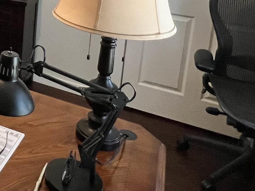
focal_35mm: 46
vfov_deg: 27.7
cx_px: -71
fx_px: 339
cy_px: -37
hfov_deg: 32.1
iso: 320
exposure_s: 1/60
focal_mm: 1.57
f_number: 1.8
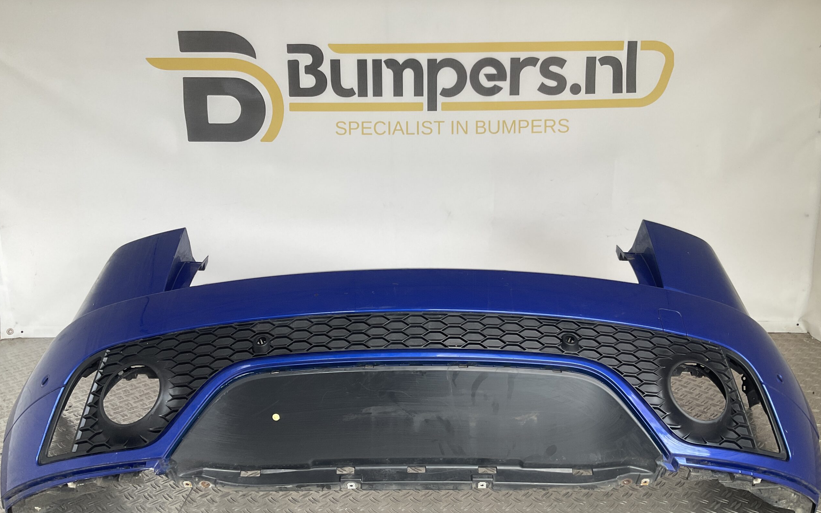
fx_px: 694
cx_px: 411
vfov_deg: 40.6
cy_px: 271
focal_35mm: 31
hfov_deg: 61.2
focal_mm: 3
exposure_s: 1/120
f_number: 1.8
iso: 50
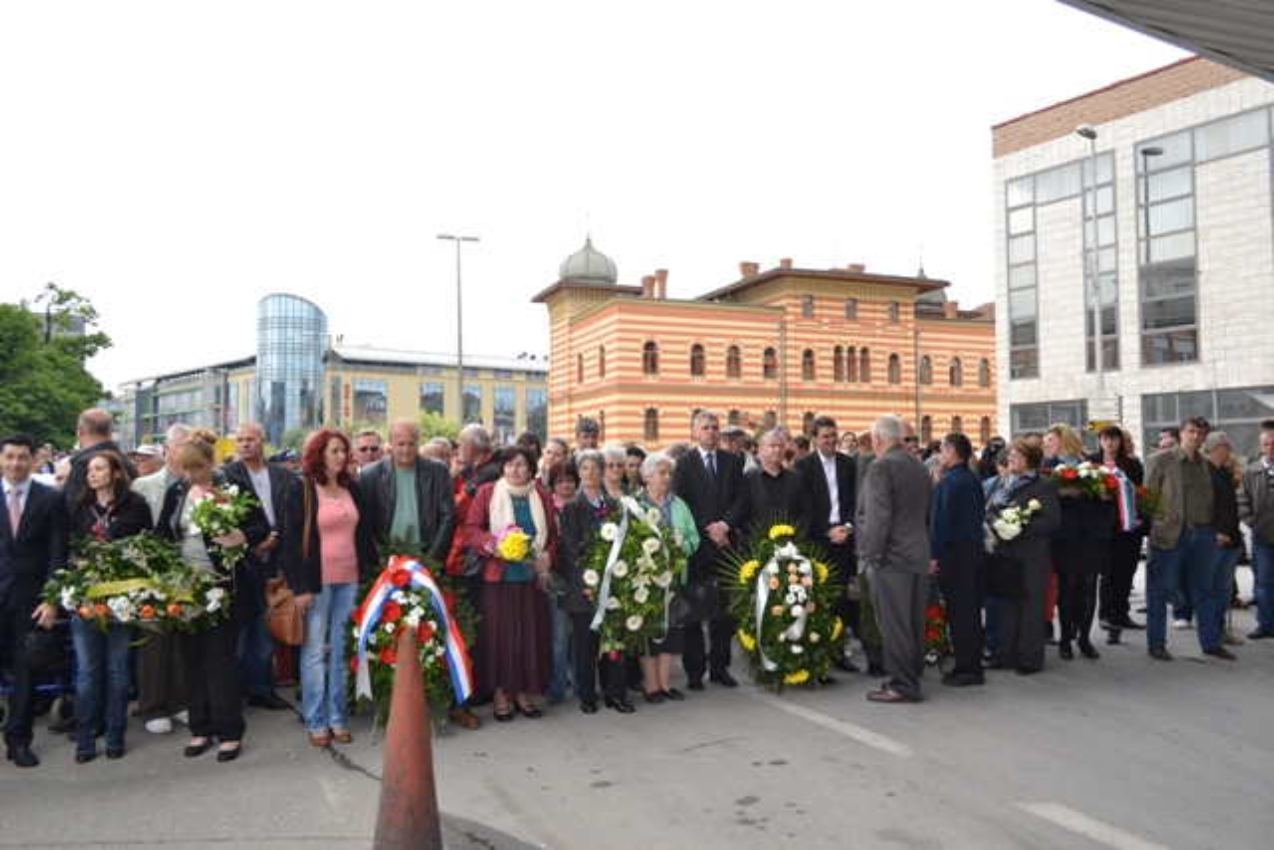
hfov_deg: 67.4
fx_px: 956
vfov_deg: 48.0
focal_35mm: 27
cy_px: 425
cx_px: 637
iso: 100
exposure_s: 1/200
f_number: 4.5
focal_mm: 18
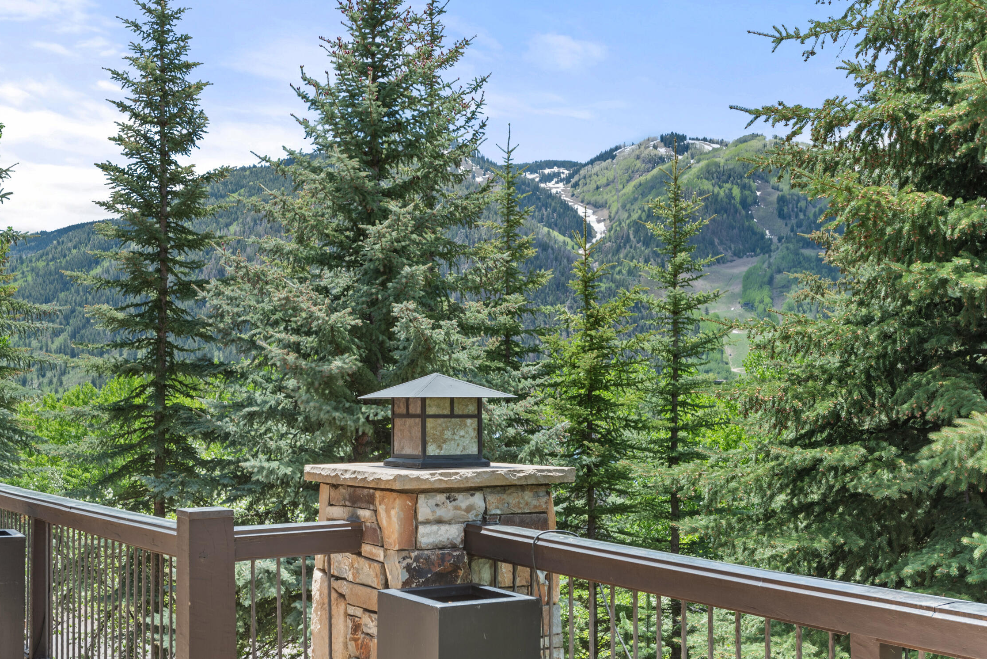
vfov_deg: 28.7
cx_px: 420
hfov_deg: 41.8
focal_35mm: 47
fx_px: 1289
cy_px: 323
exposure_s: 1/60
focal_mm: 35
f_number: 7.1
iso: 100
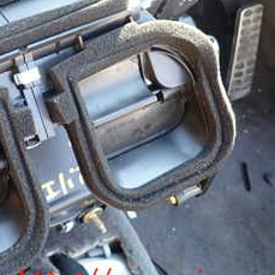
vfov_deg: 28.4
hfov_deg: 25.9
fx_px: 521
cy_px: 26
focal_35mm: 58
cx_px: -70
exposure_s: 1/60
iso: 100
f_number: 2
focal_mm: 4.5
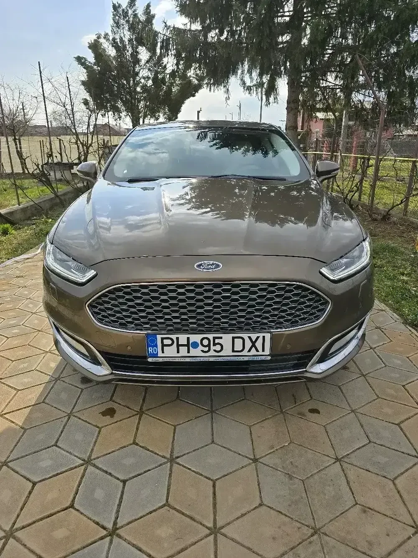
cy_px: 279
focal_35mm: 23
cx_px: 209
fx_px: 370
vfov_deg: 73.9
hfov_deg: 58.9
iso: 12
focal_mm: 6.3
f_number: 1.7
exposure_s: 1/1429
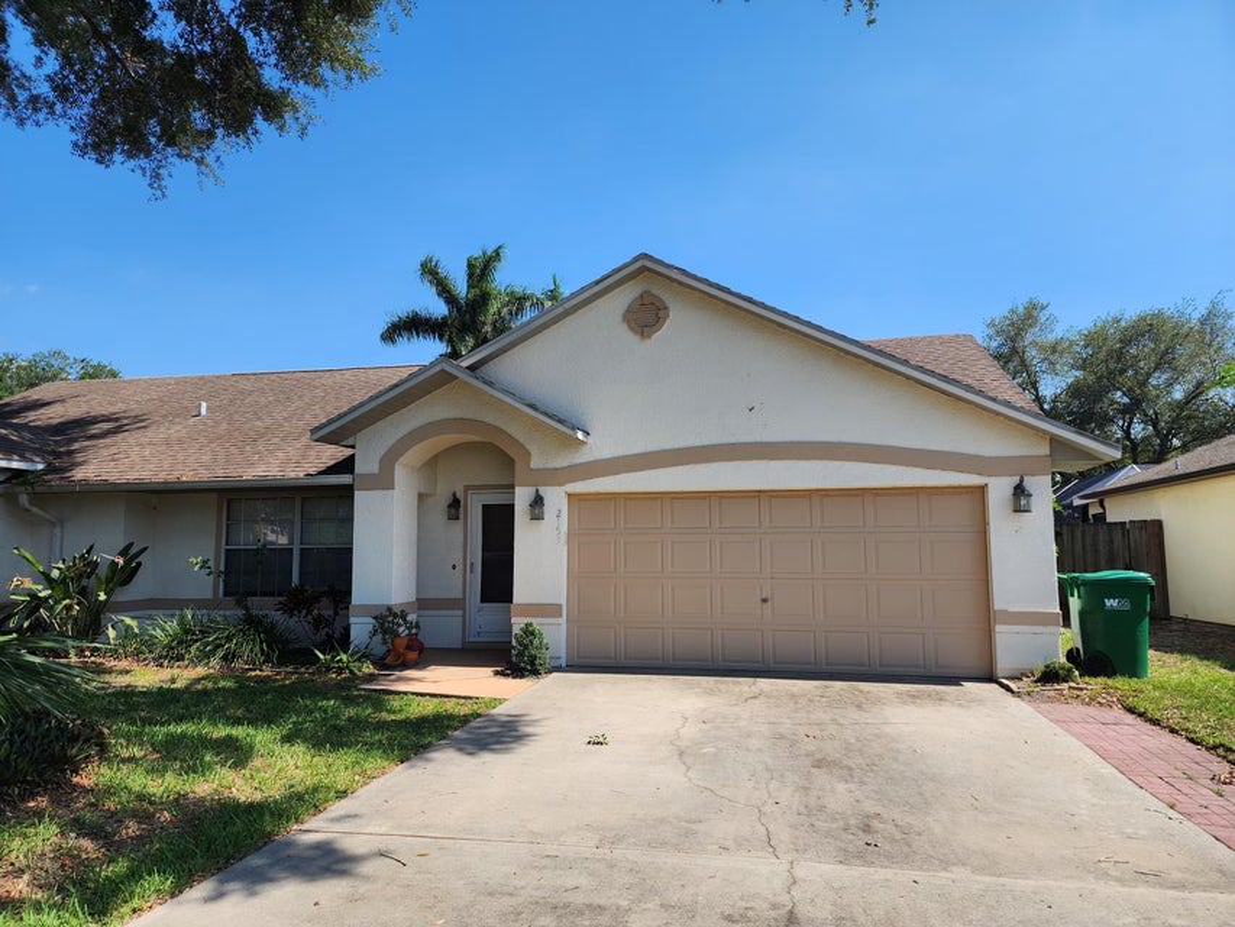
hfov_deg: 73.9
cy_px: 464
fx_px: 821
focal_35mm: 23
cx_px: 618
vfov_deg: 58.9
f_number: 1.8
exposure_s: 1/907
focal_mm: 6.4
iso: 12
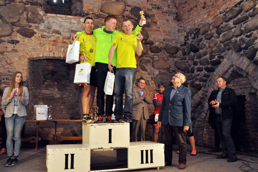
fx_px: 236
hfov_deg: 57.3
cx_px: 129
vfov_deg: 39.9
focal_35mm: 33
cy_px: 86
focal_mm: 22
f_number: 13
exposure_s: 1/60
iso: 3200
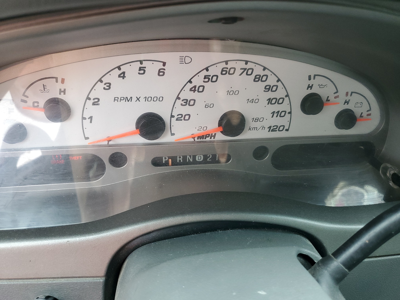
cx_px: 200
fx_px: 300
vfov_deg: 53.1
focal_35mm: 26
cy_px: 150
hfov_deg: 67.3
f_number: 1.5
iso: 96
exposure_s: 1/60.2
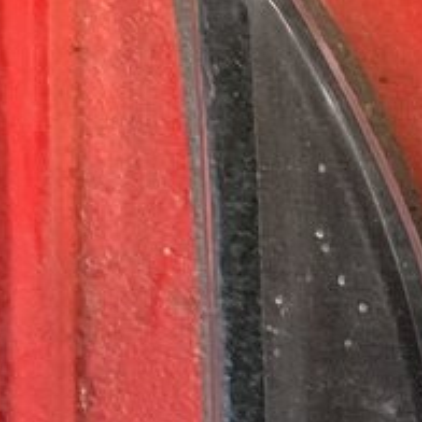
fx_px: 2910
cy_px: 531
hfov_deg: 7.8
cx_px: 940
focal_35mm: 211
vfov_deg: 8.2
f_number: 2.4
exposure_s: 1/60
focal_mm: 3.3
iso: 250
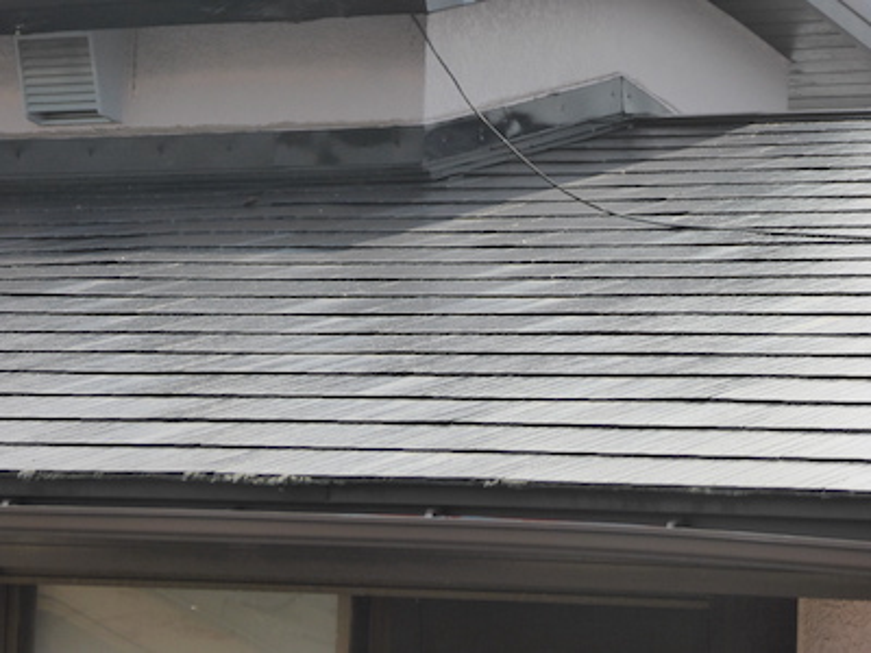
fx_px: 4806
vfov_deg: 7.8
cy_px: 326
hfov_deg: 10.4
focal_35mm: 191
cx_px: 436
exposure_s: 1/500
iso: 200
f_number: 5.6
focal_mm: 30.9
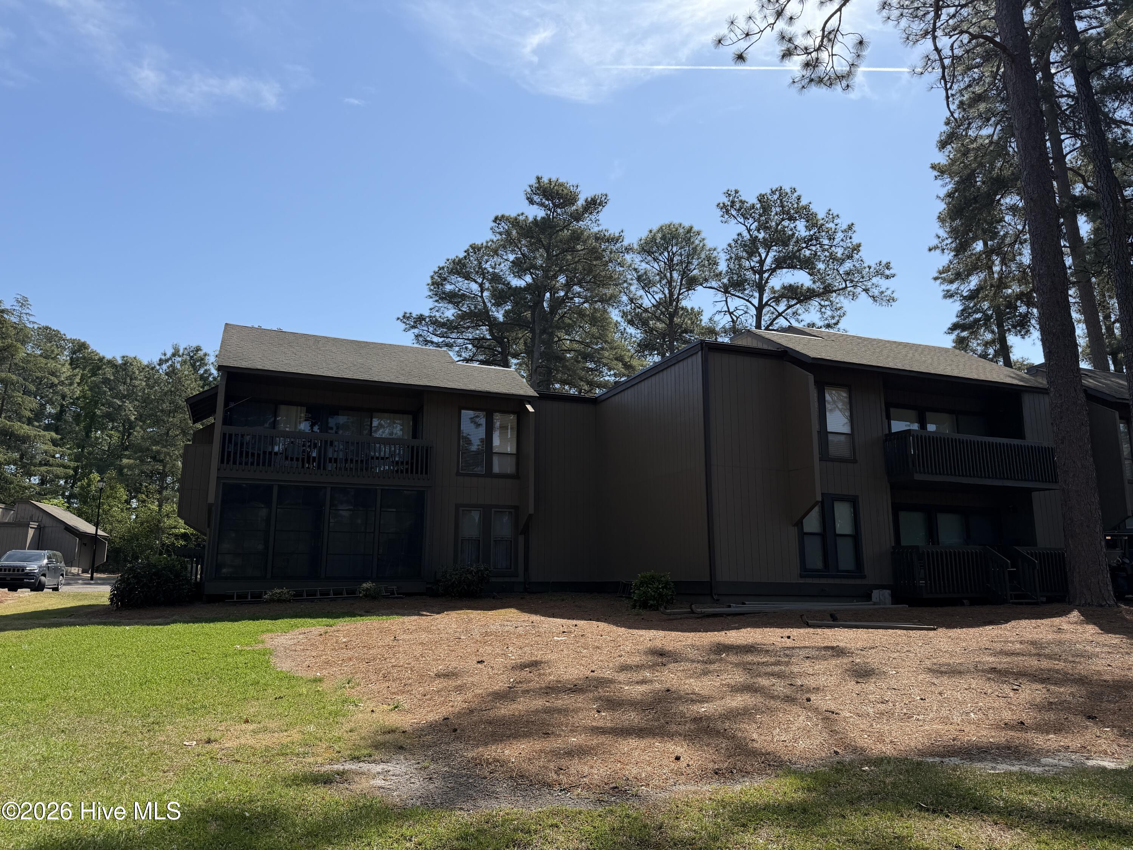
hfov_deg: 71.6
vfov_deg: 56.8
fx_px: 786
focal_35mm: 24
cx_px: 566
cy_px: 425
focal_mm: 6.76
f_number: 1.78
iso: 80
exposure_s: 1/3759
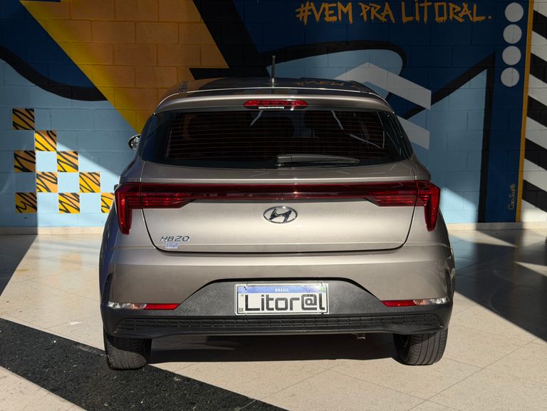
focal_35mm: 48
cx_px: 274
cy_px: 206
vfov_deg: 30.3
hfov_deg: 39.7
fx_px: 758
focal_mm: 6.76
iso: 64
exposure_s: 1/16129
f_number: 1.78
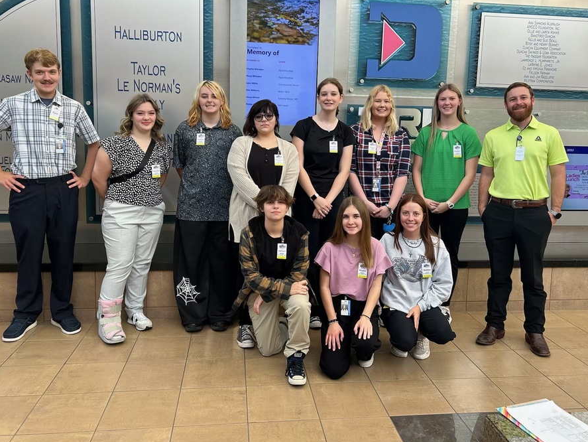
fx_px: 510
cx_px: 296
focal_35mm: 30
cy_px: 194
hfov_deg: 59.9
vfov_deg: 46.7
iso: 50
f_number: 1.5
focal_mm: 5.7
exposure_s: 1/120
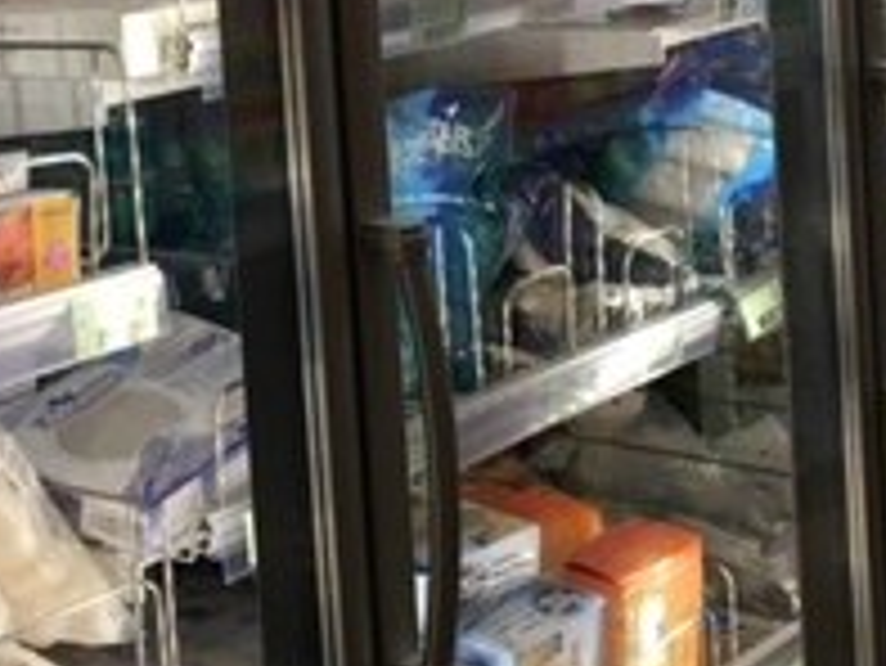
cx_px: 288
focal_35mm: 94
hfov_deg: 20.8
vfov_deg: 15.4
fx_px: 2407
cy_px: -18
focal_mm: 4.15
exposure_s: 1/33
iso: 32
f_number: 2.2
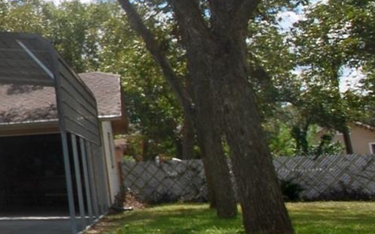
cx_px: -298
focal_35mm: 64
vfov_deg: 20.1
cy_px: 51
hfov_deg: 21.3
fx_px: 654
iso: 100
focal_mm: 10
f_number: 8
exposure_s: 1/250
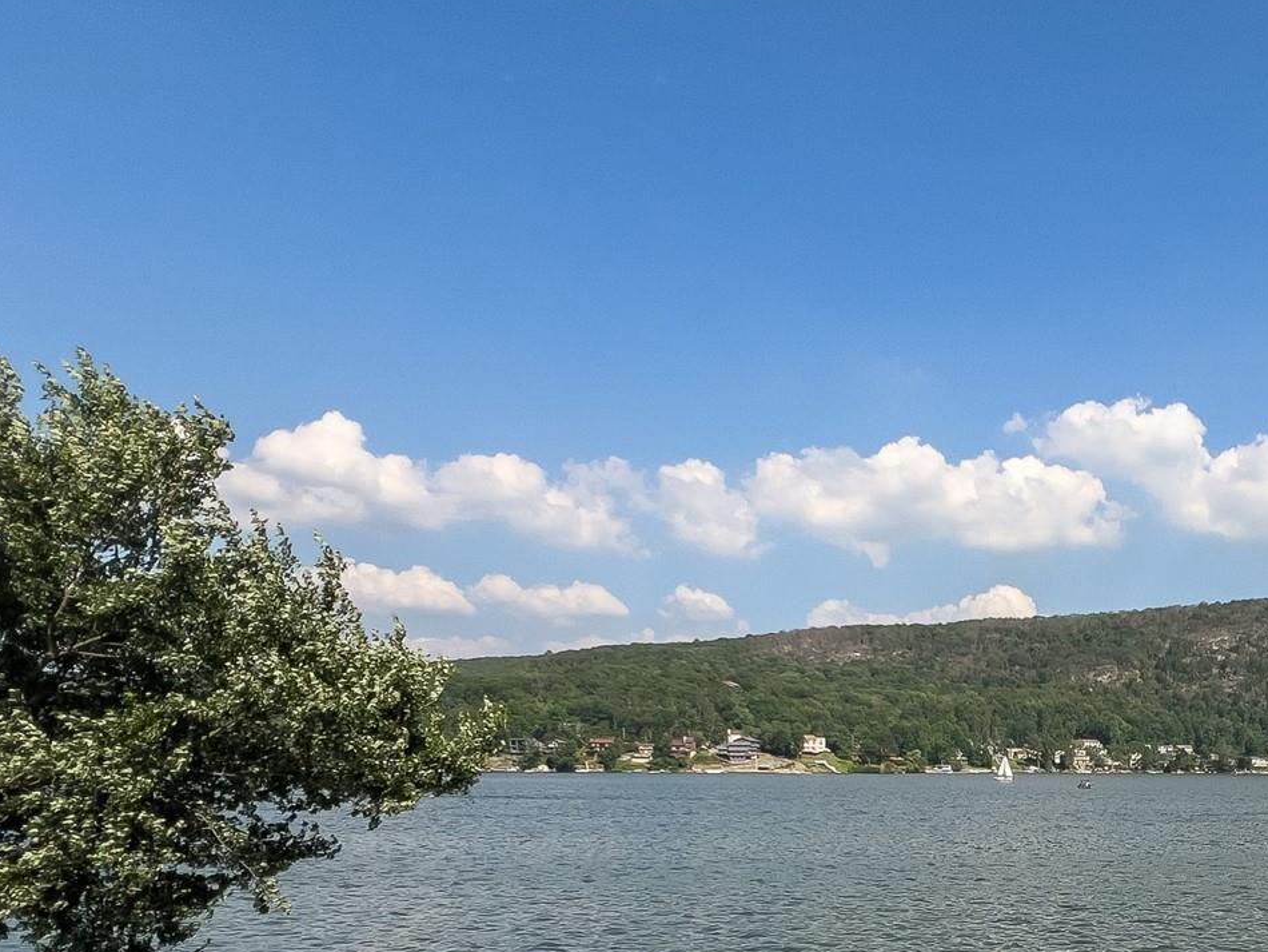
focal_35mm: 28
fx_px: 1026
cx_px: 1059
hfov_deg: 57.4
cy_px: 906
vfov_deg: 44.0
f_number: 1.8
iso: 32
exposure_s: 1/1400
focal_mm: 1.57
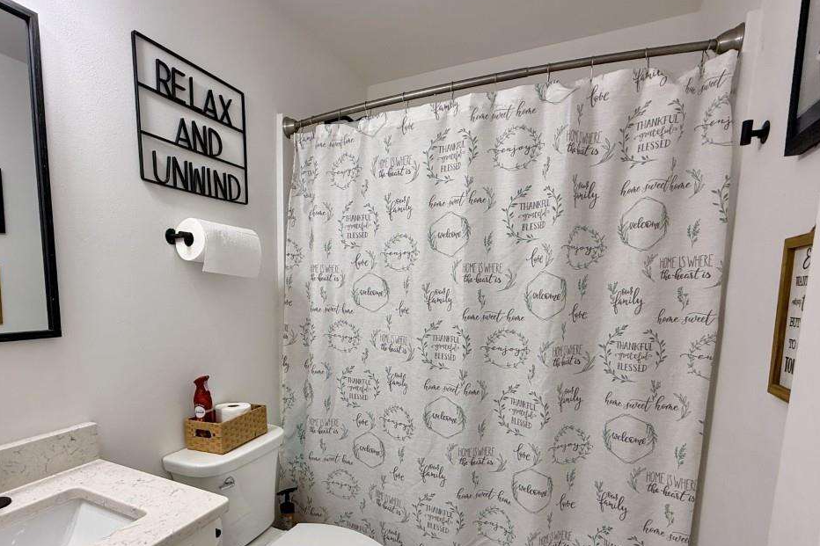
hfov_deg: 83.1
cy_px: 352
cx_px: 335
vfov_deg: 60.8
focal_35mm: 20
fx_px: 455
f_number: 2.2
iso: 125
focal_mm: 2.22
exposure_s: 1/120
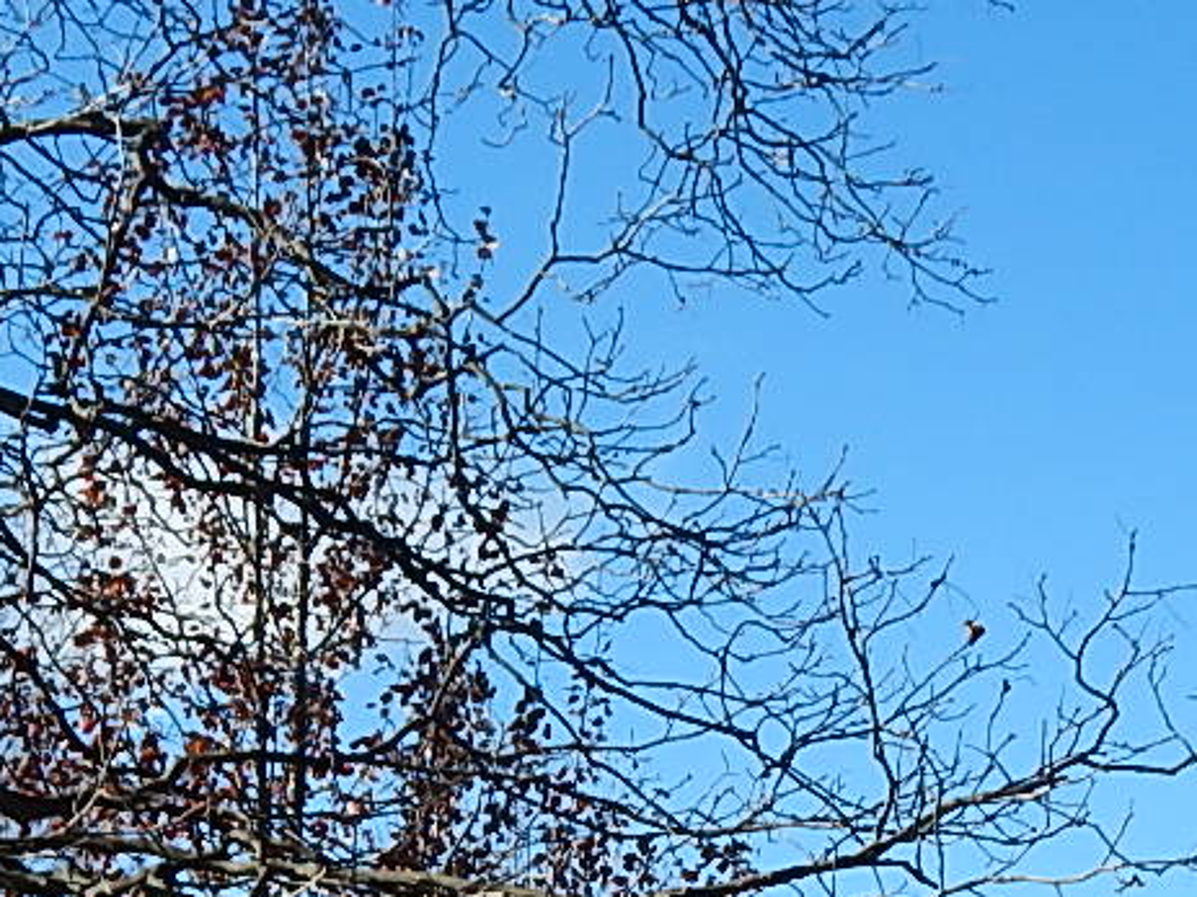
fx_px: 4183
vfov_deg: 11.6
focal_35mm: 121
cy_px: 1448
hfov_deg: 16.1
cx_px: 1052
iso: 125
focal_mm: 6.1
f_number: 3.3
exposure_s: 1/1250
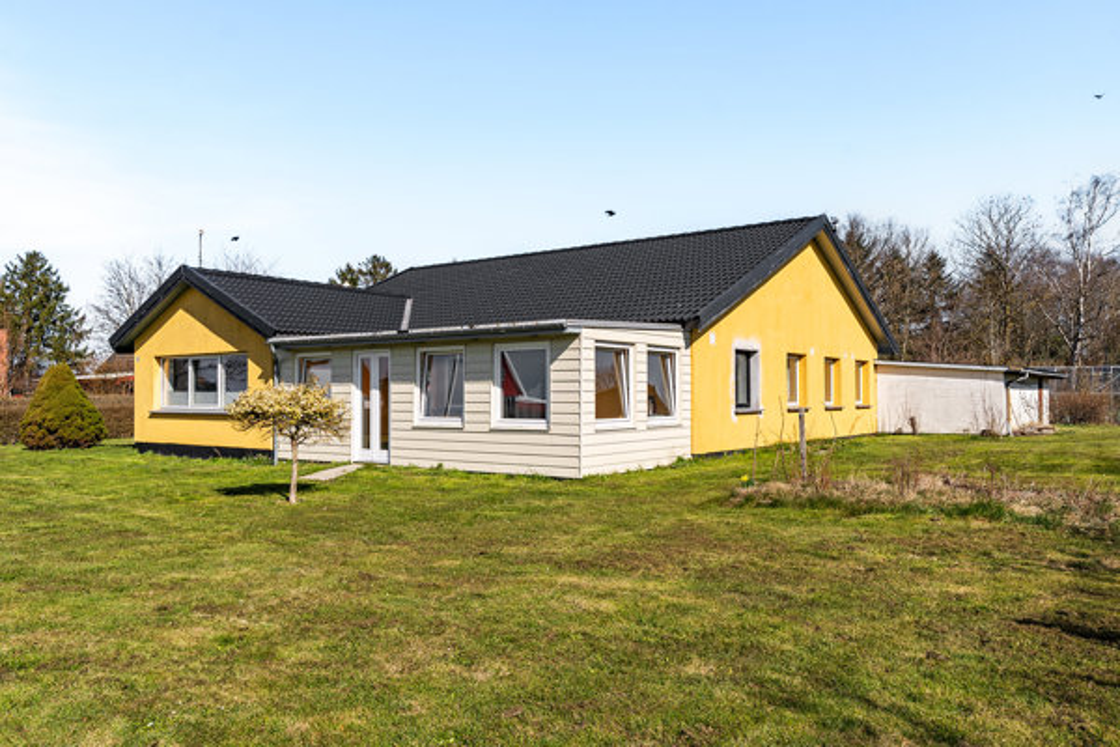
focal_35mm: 27
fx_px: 840
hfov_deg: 67.4
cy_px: 374
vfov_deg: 47.9
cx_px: 560
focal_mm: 18
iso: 200
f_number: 8
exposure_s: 1/500
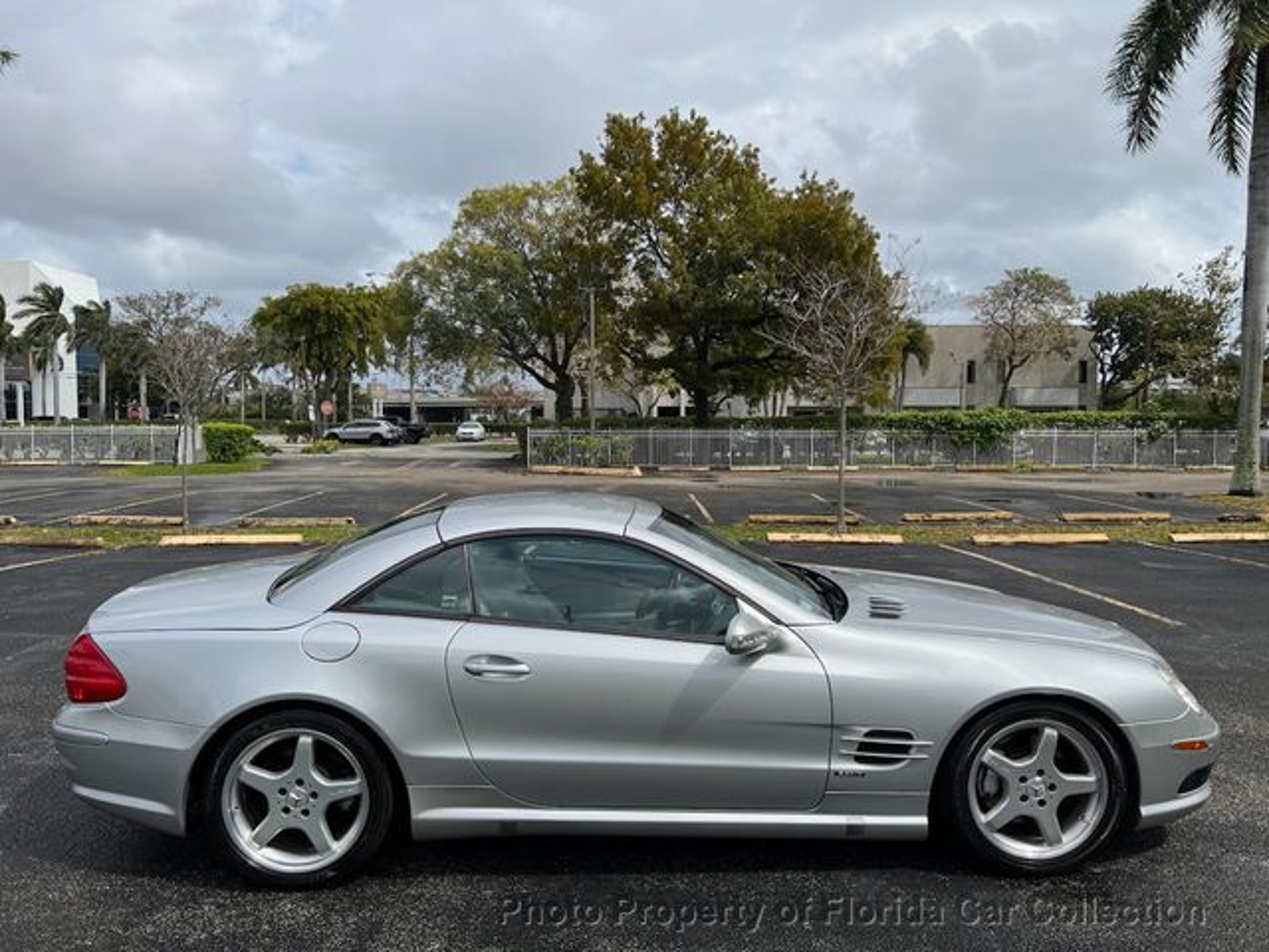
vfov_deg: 53.1
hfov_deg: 67.3
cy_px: 476
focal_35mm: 26
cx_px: 634
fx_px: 953
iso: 50
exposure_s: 1/5587
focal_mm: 5.7
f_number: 1.5
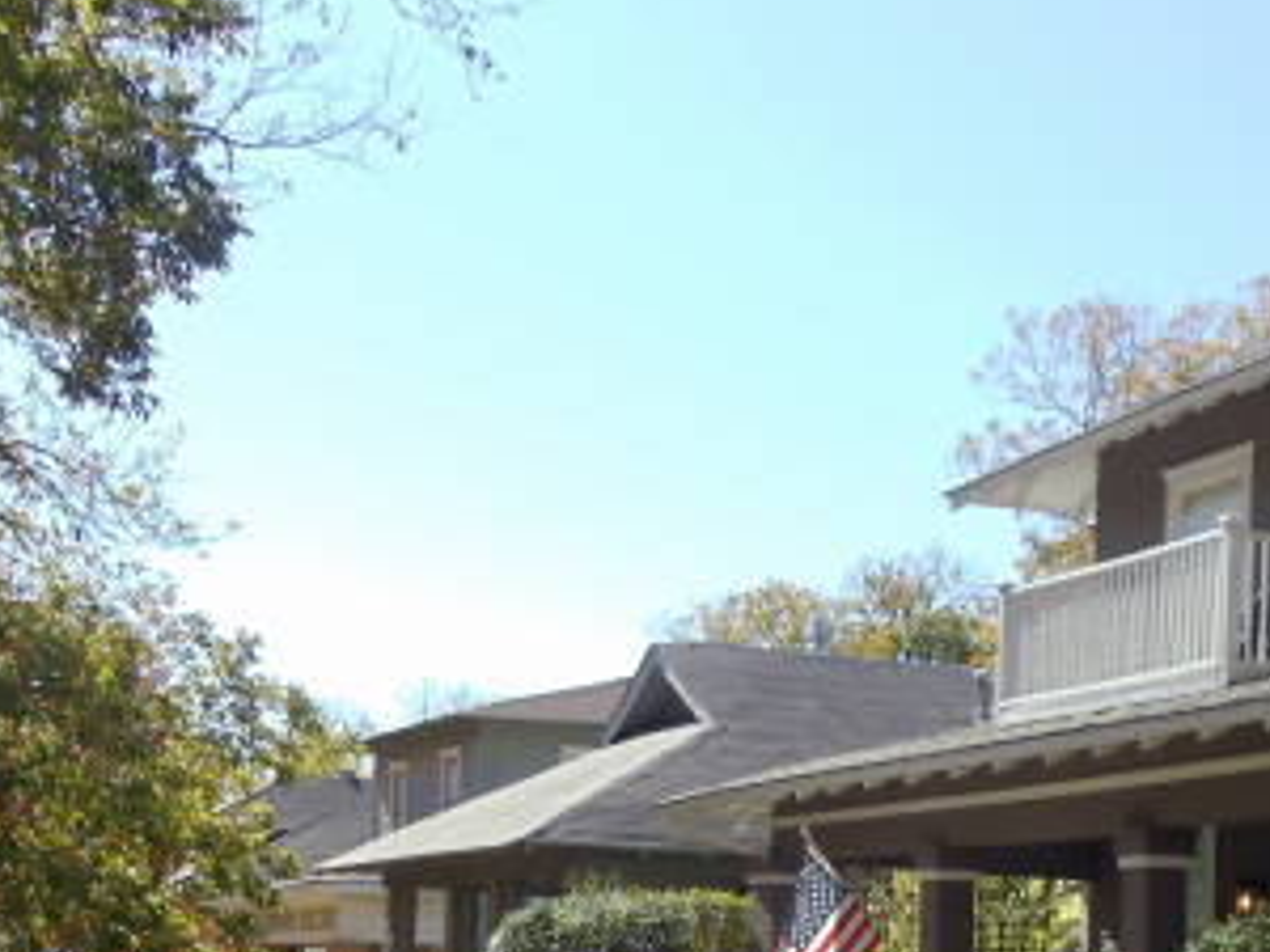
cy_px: 982
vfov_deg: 15.4
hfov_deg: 20.8
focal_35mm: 94
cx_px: 830
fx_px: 3449
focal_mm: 6
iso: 100
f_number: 7.1
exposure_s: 1/160
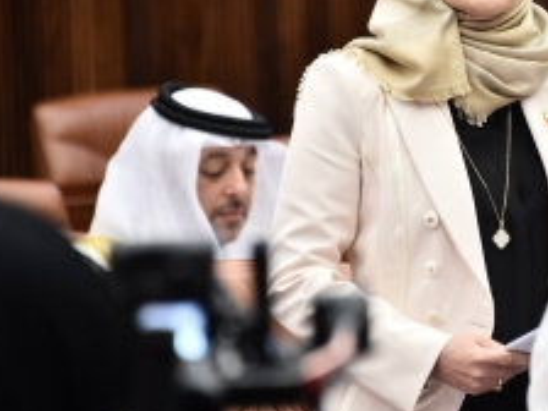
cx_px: 472
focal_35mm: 515
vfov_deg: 2.9
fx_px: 8153
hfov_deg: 3.8
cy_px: 143
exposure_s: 1/125
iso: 2000
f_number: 5.6
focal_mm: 300
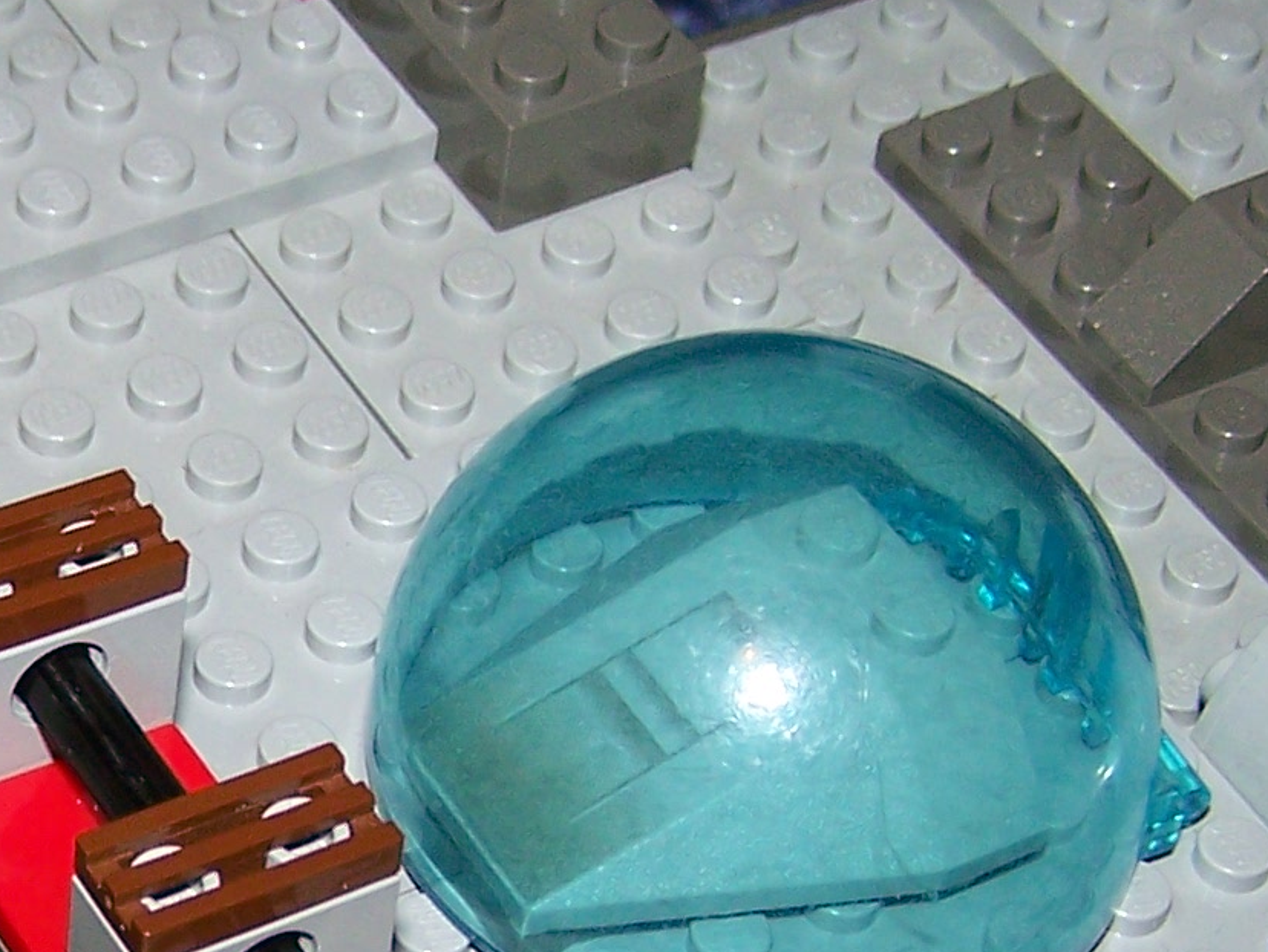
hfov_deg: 14.9
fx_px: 4765
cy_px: 949
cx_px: -9
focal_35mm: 130
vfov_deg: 11.3
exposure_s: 1/60
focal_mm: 6.3
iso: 80
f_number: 2.8
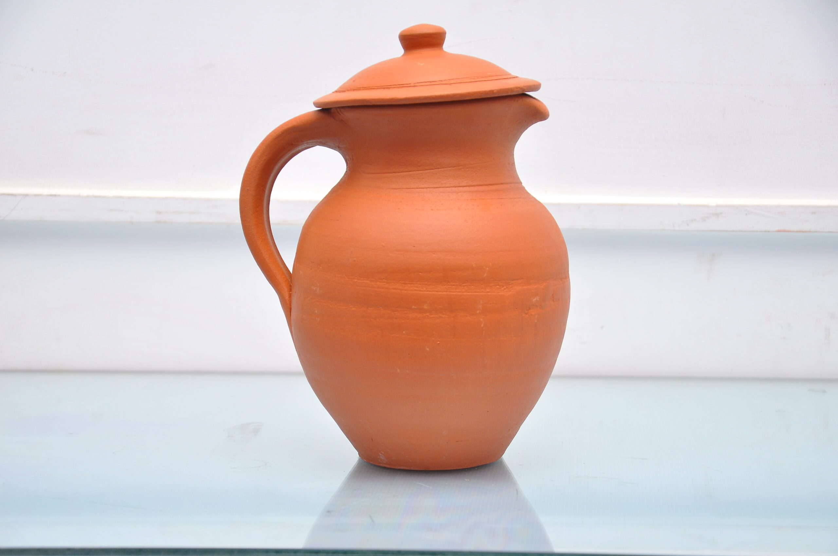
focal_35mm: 93
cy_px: 278
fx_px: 2162
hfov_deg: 21.9
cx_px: 419
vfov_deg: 14.7
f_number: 6.3
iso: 400
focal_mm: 62
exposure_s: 1/125
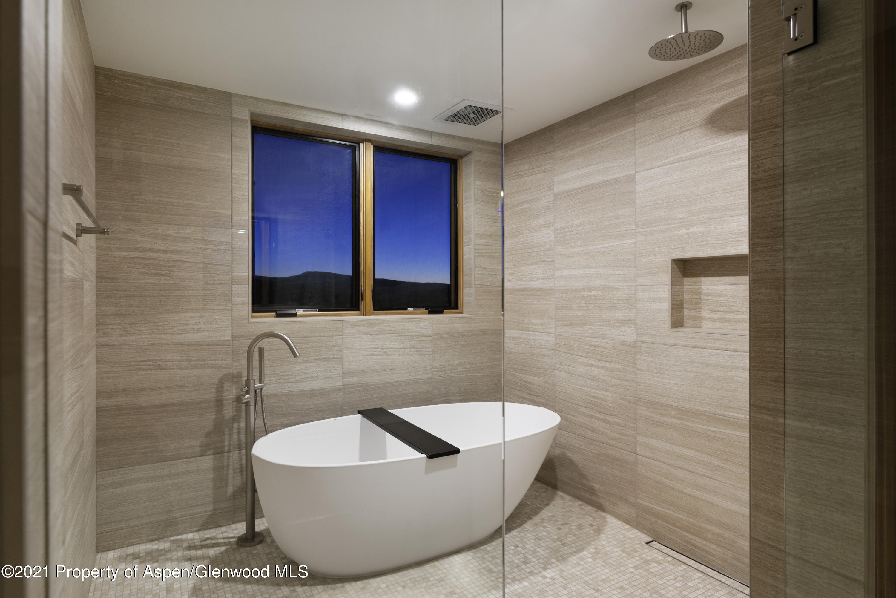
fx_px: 473
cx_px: 448
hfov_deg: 86.9
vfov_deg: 64.6
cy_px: 299
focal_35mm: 19
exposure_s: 1/10
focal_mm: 19
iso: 640
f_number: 7.1
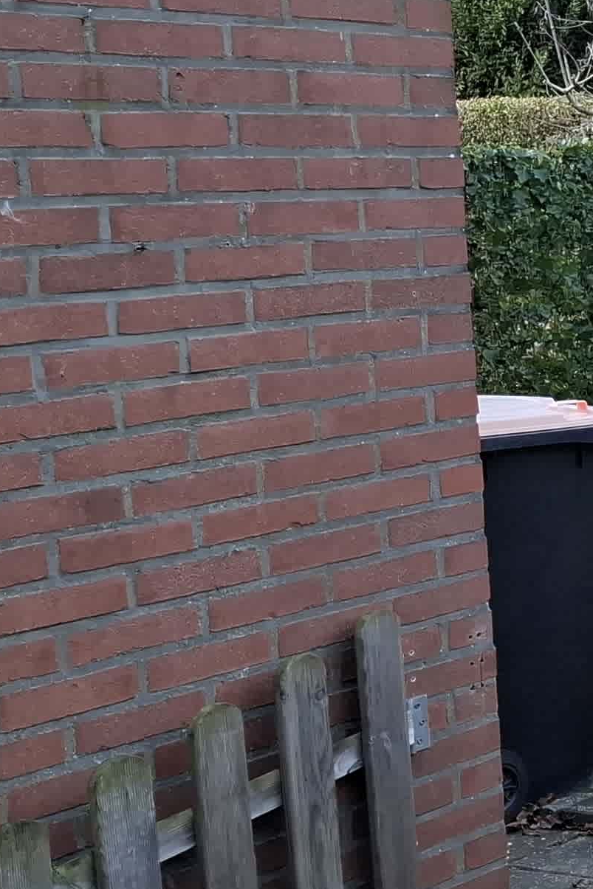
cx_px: 1379
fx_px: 2002
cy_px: 440
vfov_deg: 25.1
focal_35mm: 81
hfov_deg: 13.1
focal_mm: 5.5
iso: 50
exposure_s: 1/347
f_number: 1.8
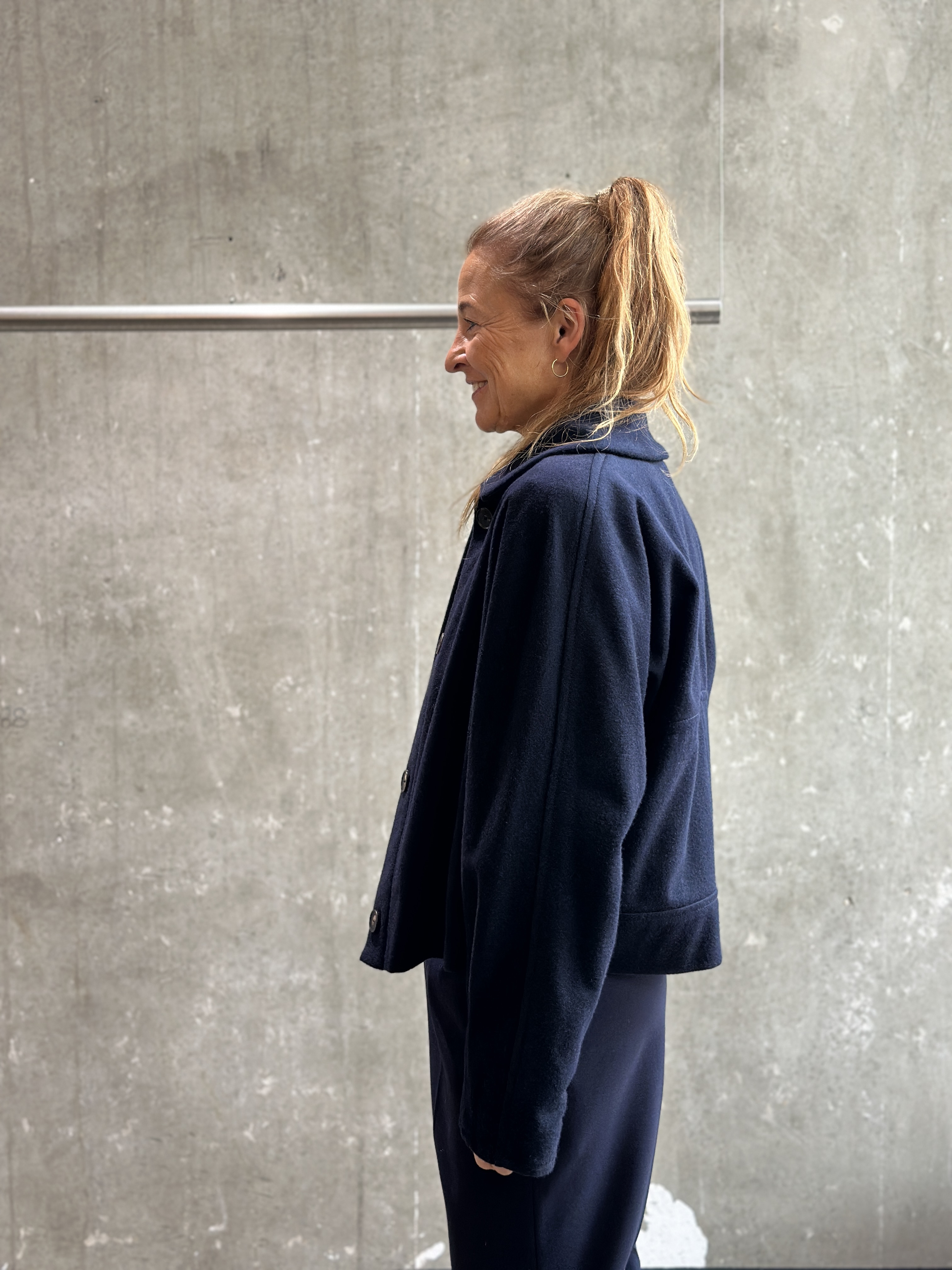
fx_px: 1760
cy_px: 635
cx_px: 476
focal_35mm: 48
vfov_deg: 39.7
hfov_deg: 30.3
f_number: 1.78
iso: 125
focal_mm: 6.86
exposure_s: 1/104
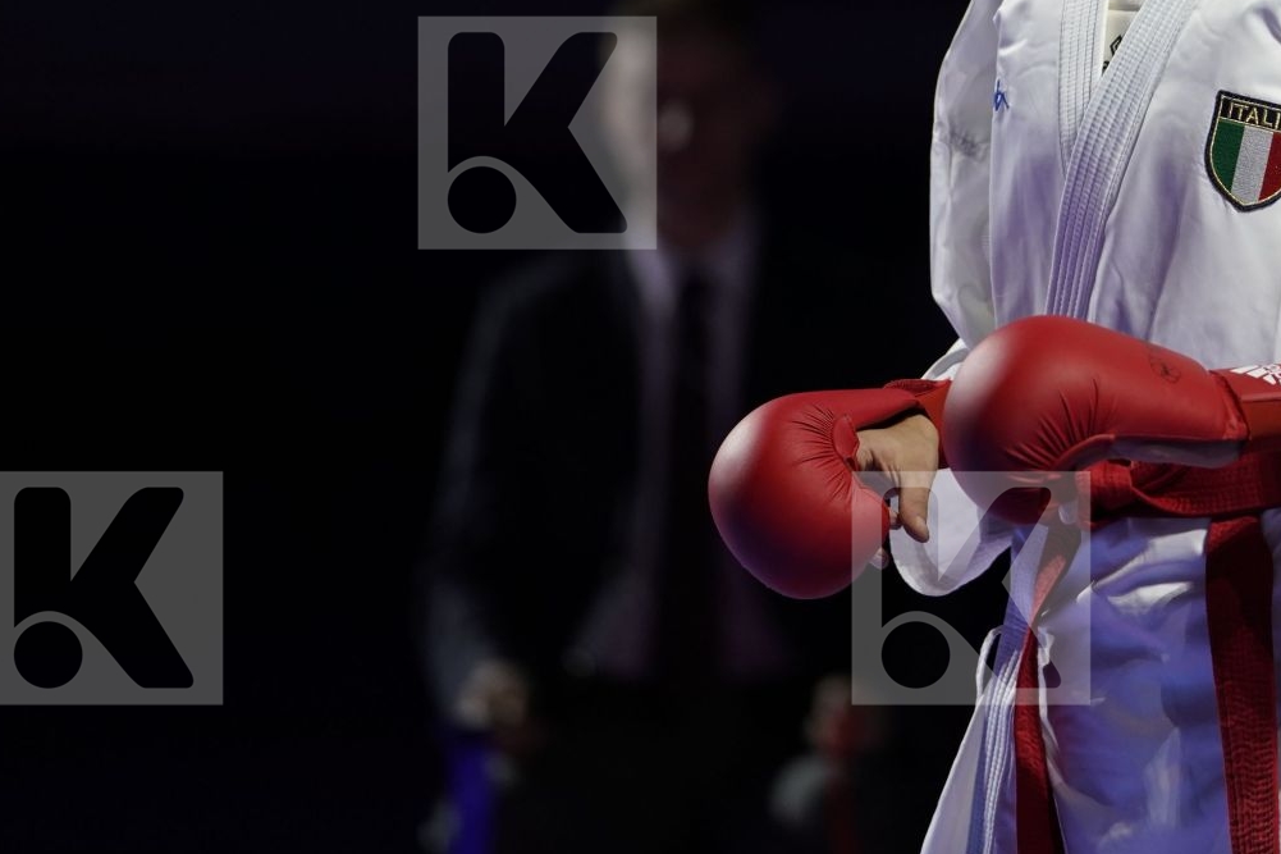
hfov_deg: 5.8
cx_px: 971
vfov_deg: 3.9
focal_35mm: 356
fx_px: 12665
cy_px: 133
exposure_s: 1/1000
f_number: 2.8
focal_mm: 198
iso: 1250
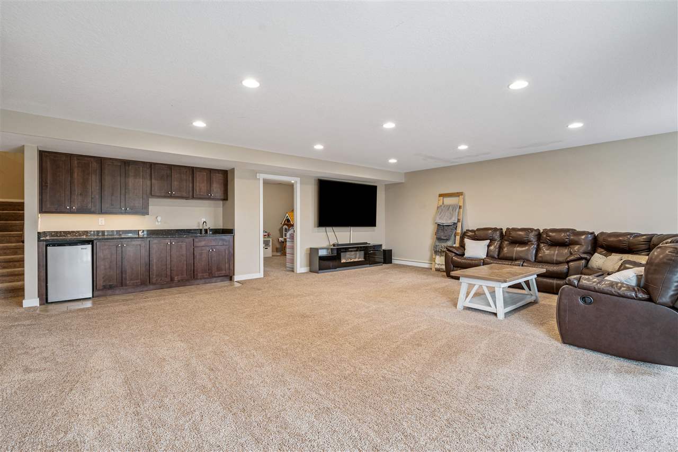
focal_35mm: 16
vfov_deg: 73.7
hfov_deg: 96.7
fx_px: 301
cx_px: 339
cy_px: 226
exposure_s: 1/8
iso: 400
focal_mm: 16
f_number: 8
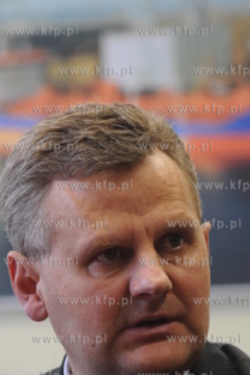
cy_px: 183
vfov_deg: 10.1
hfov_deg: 6.8
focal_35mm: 203
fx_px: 2117
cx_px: 185
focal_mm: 135
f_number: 5.6
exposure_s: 1/100
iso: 1600
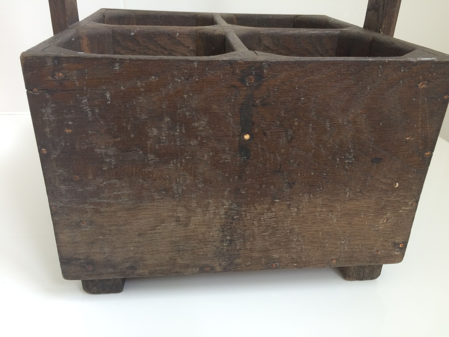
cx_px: 224
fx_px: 376
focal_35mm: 29
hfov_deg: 61.7
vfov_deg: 48.2
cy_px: 168
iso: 125
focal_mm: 4.15
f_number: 2.2
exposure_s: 1/33
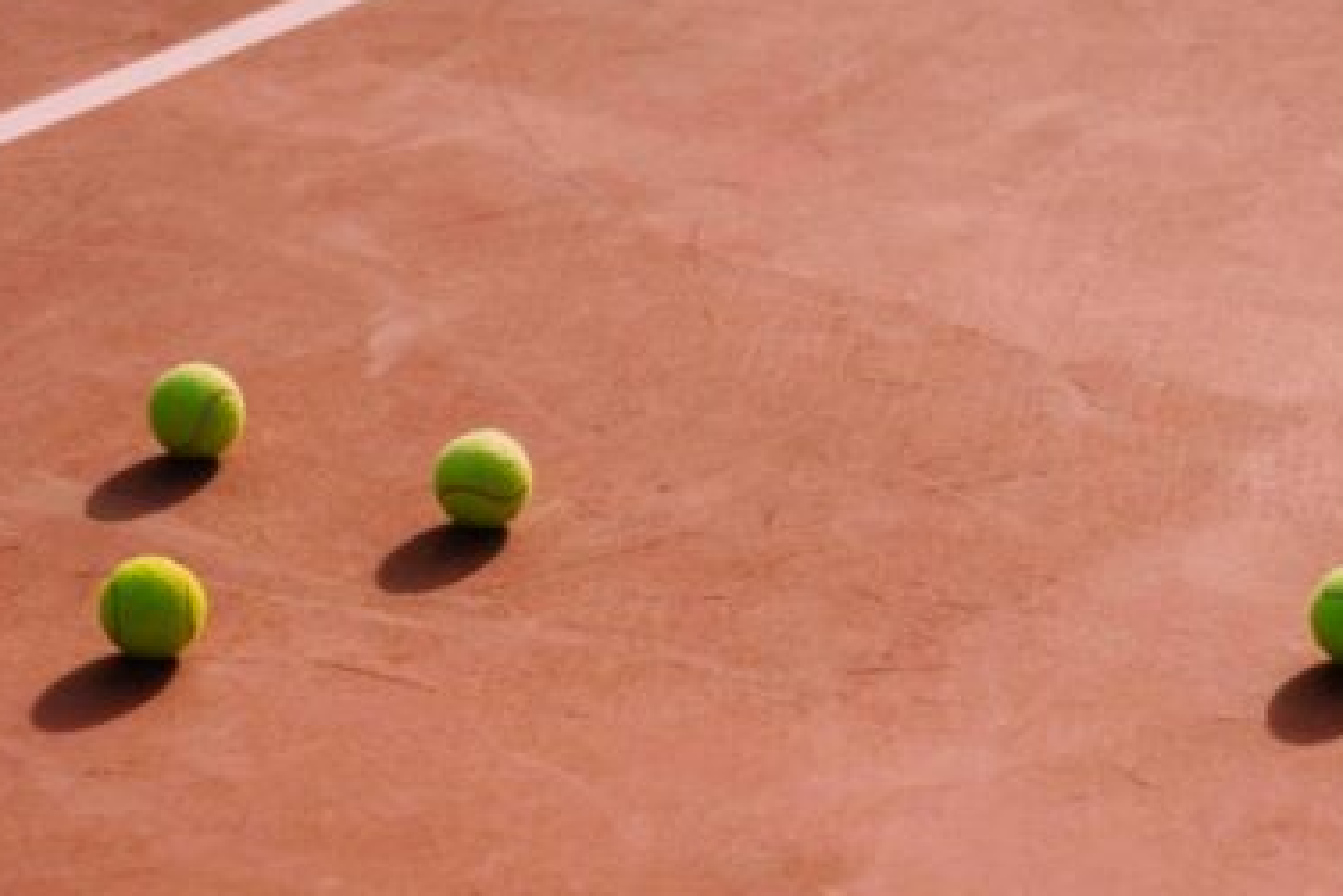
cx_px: 704
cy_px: 496
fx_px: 5336
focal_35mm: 143
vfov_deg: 9.6
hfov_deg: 14.3
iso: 400
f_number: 2.8
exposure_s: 1/6400
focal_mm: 70
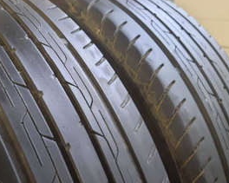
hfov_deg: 45.4
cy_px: 108
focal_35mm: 40
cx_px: 87
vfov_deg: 37.2
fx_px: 271
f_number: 1.8
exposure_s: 1/25
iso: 500
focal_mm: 5.23
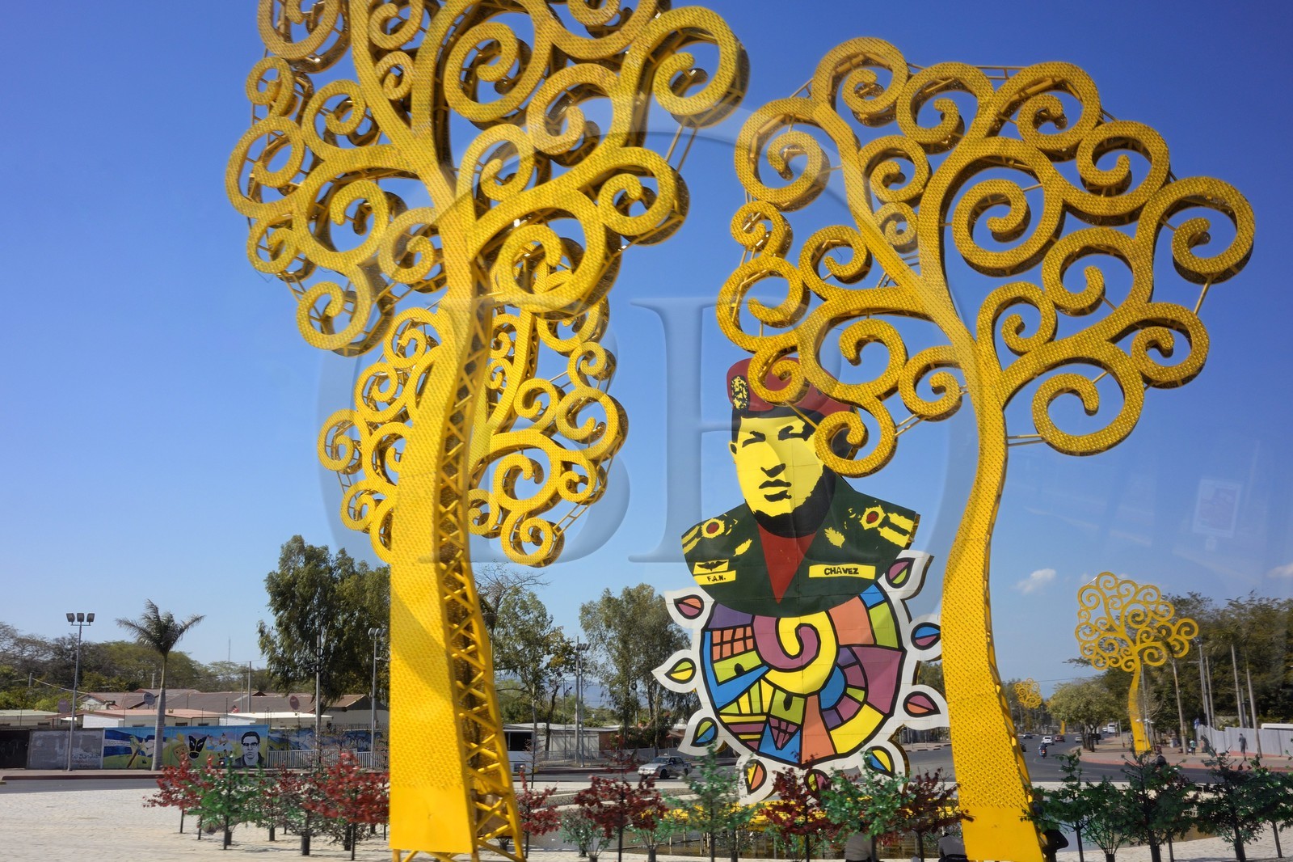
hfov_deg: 65.5
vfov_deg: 46.4
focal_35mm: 28
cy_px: 431
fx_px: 1005
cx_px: 646
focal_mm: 18.5
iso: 200
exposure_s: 1/60
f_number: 11
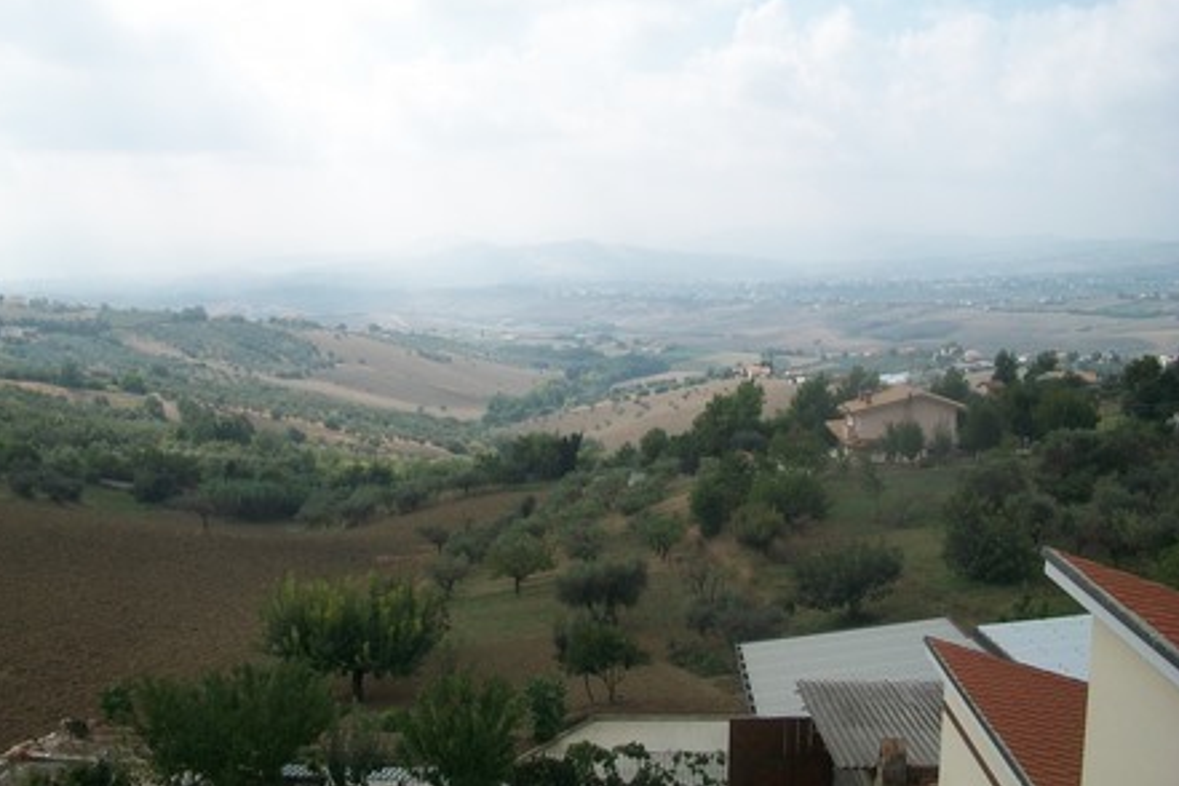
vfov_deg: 38.8
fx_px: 1113
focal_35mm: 34
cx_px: 585
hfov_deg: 55.8
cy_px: 345
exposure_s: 1/400
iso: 80
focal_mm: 5.7
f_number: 5.5
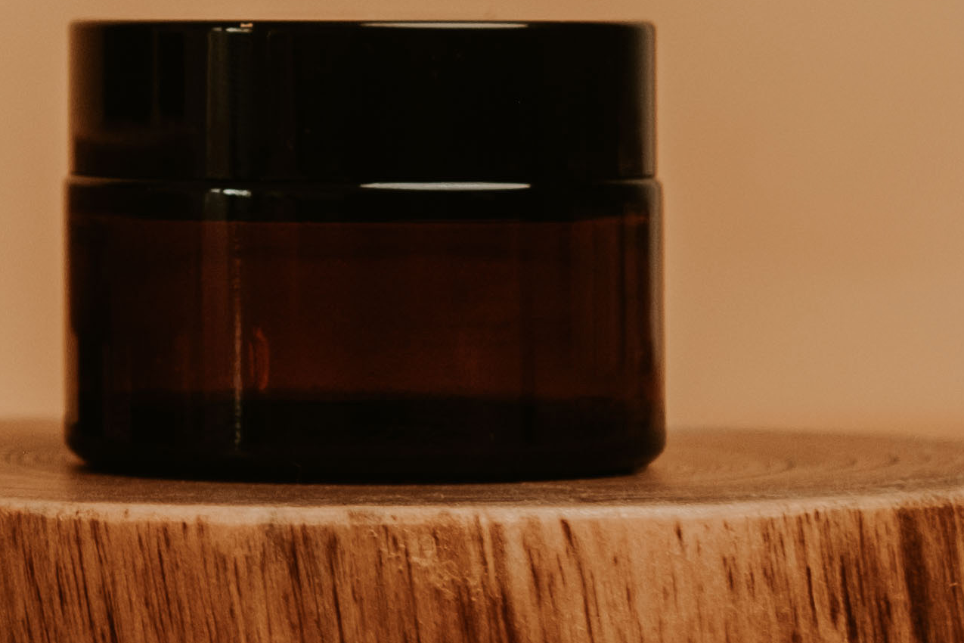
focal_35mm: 259
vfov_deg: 5.3
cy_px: -286
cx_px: -856
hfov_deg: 7.7
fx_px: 6935
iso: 640
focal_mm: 35
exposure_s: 1/80
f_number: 4
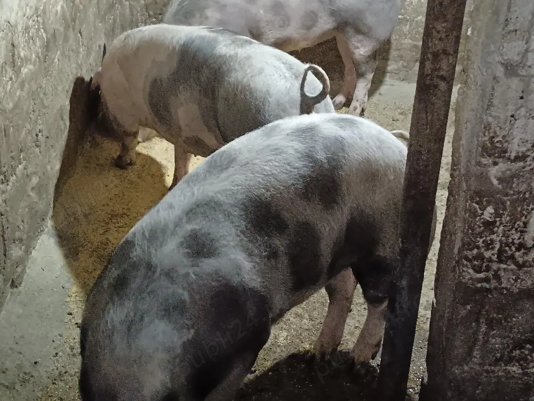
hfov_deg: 35.5
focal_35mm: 54
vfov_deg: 27.0
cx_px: 267
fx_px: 833
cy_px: 200
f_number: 1.9
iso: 4943
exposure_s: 1/50
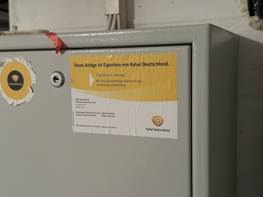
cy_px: 98
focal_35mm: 48
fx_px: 365
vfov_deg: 30.3
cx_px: 132
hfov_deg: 39.6
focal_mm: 6.86
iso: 640
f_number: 1.78
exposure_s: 1/33
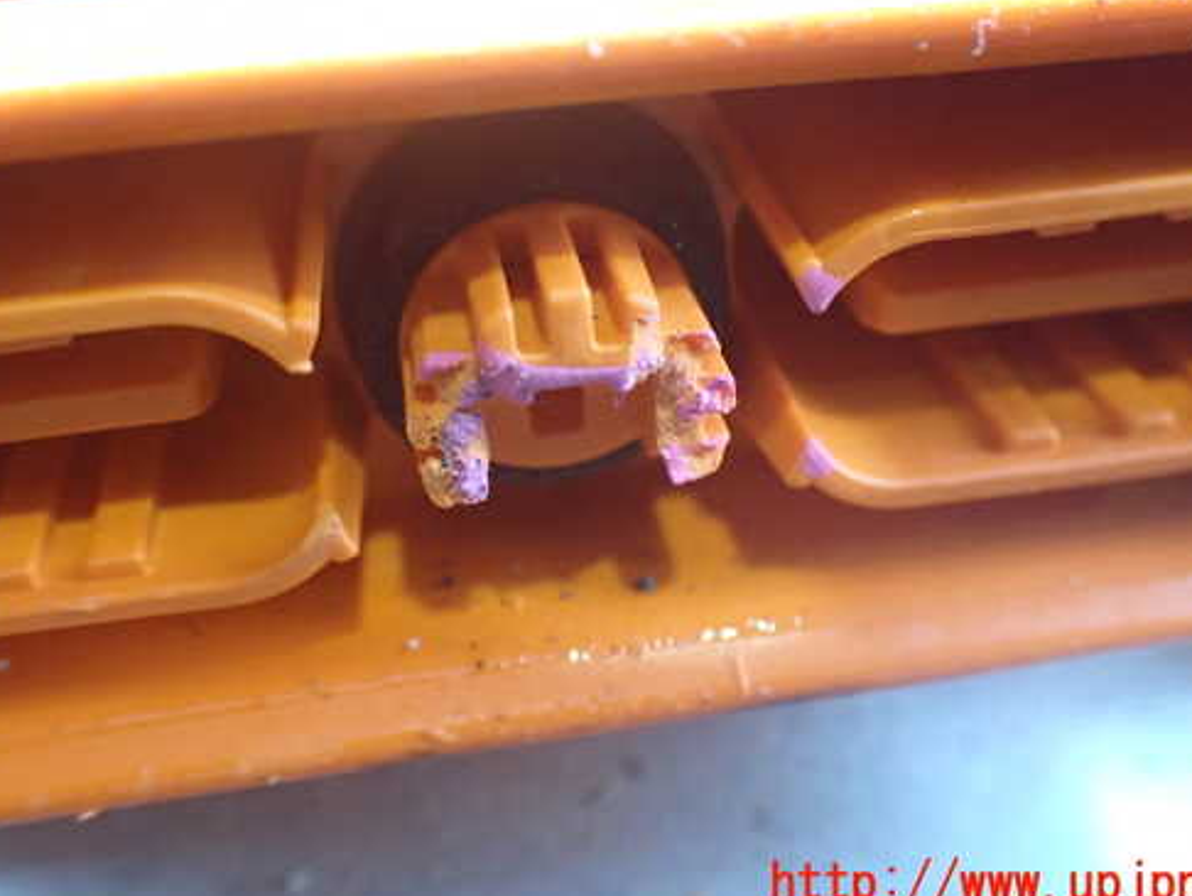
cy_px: 363
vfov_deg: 38.6
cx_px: 589
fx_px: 1275
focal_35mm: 37
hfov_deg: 50.1
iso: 800
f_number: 2.3
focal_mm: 5.4
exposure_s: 1/125
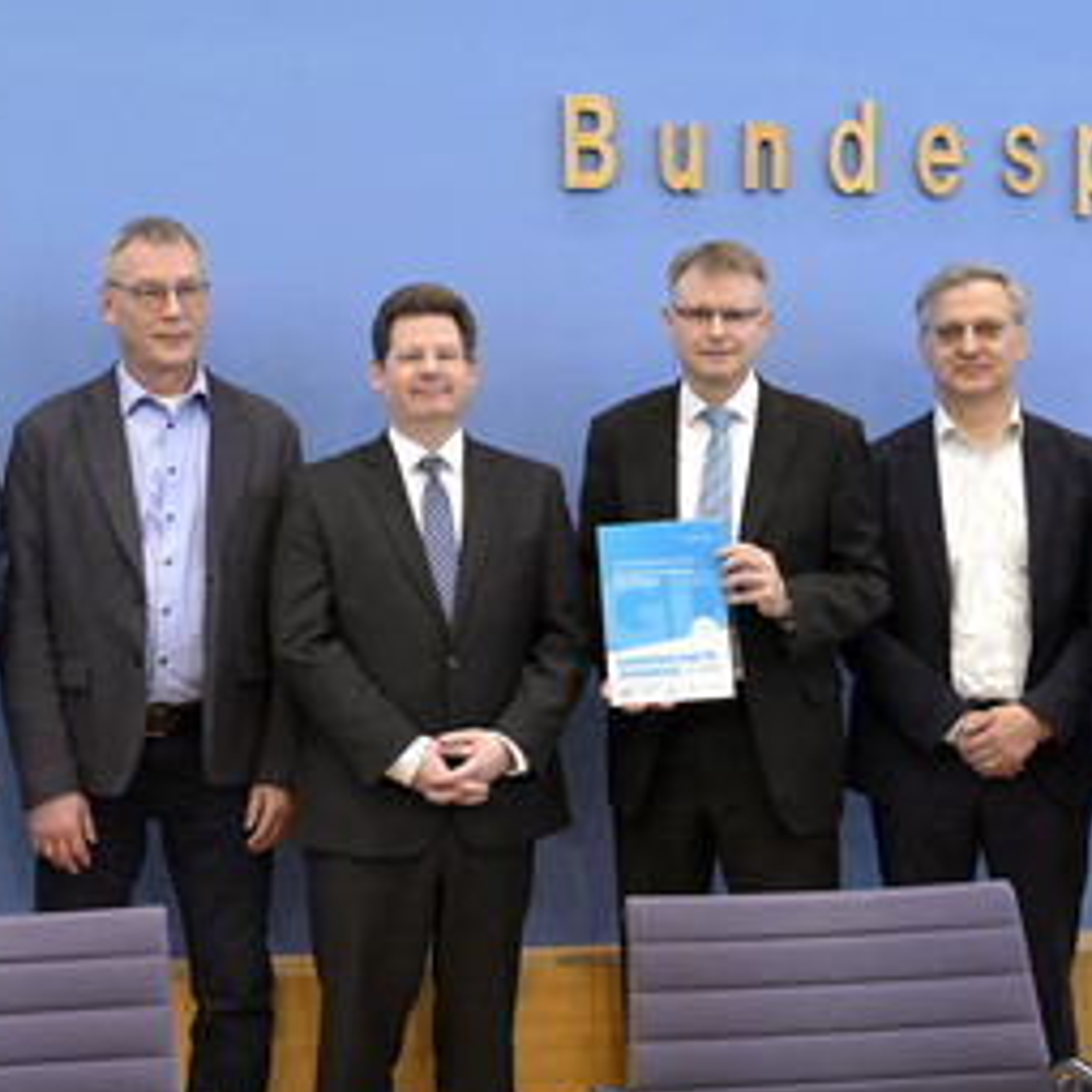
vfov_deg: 33.4
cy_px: 488
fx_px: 1820
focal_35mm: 51
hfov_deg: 33.4
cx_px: 563
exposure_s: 1/320
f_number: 6.3
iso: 4000
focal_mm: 34
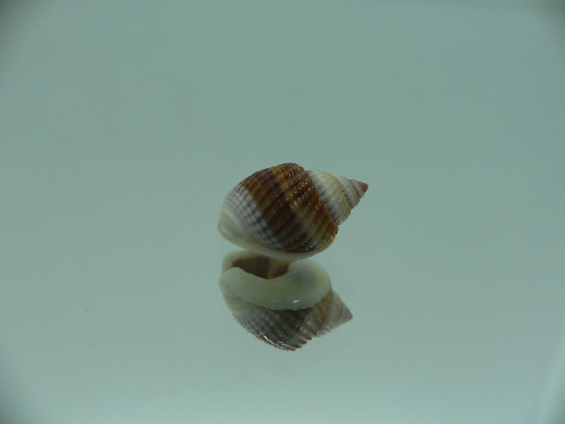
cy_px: 212
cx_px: 282
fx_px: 571
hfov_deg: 52.6
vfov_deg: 40.7
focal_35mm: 35
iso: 80
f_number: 2.8
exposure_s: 1/80
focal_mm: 4.6
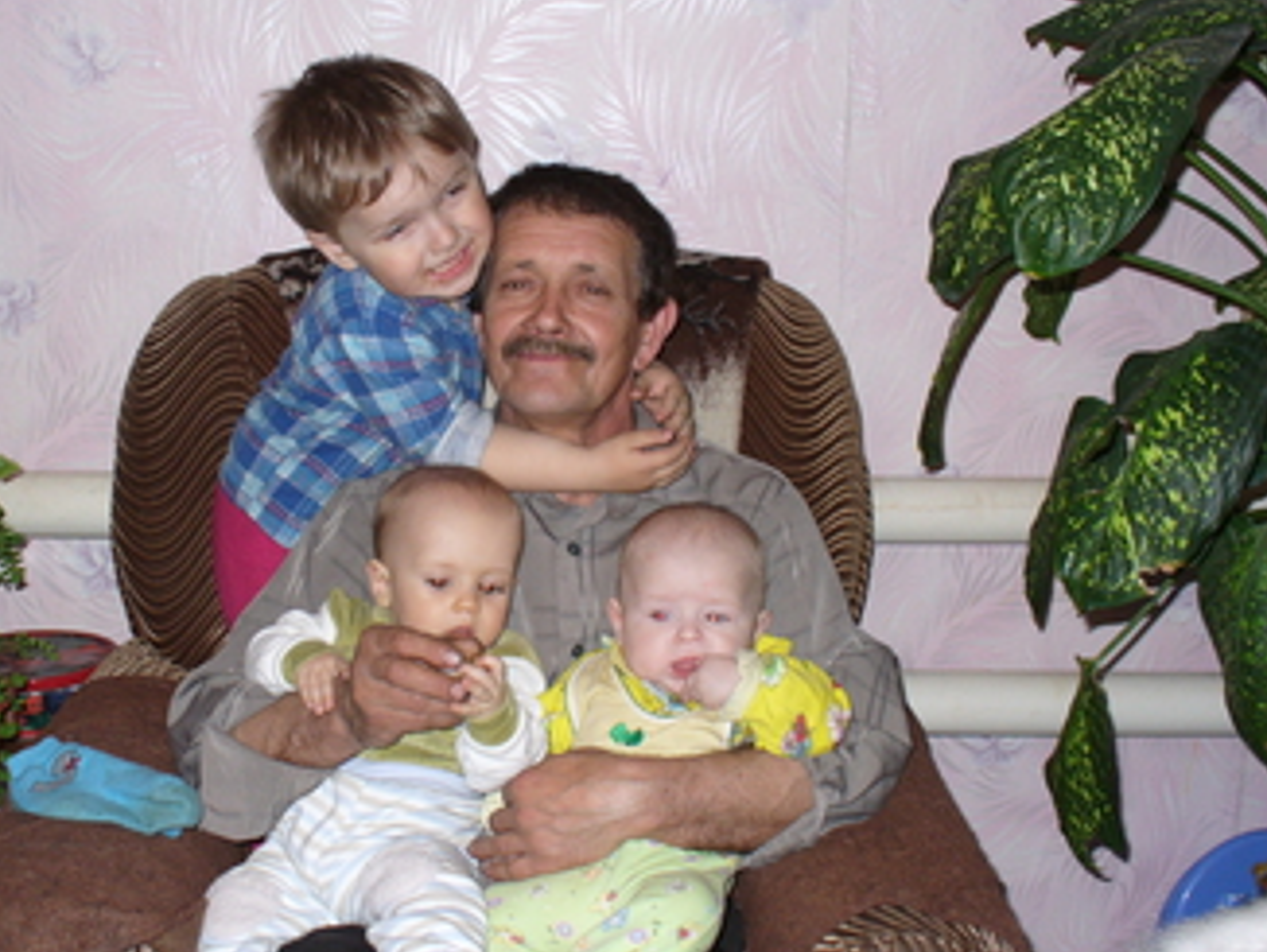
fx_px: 1868
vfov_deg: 28.6
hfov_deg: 37.3
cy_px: 490
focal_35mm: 51
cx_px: 505
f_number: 2.8
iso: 100
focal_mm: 6.1
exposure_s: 1/60
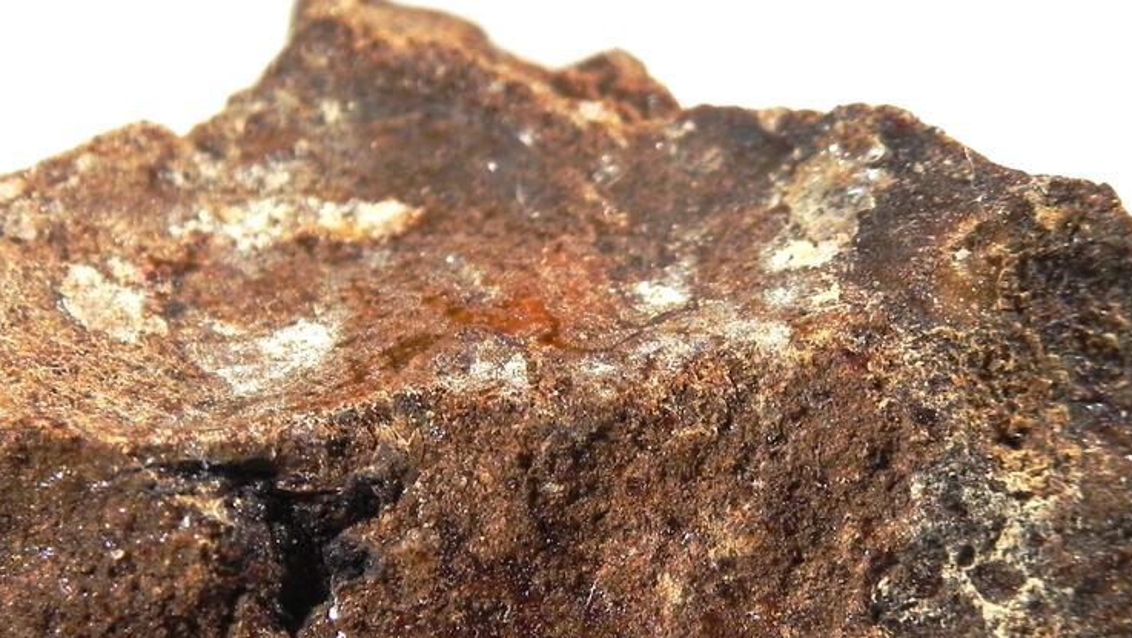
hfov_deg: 11.1
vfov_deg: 6.3
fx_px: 5825
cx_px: 358
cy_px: 524
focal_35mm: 194
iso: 160
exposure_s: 1/110
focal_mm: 18.8
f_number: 4
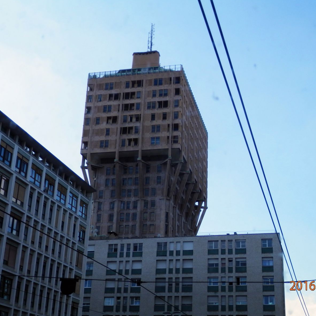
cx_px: 167
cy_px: 159
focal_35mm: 54
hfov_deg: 31.6
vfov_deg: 31.6
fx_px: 558
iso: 80
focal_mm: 8
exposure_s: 1/640
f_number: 3.8
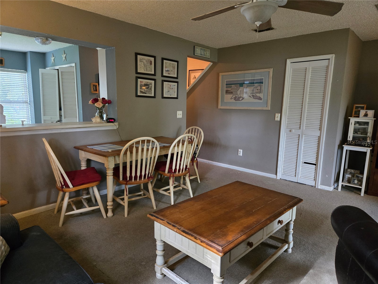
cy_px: 142
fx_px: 251
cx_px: 189
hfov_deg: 73.9
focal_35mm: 23
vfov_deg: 58.9
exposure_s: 1/60
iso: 800
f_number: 1.8
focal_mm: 5.4
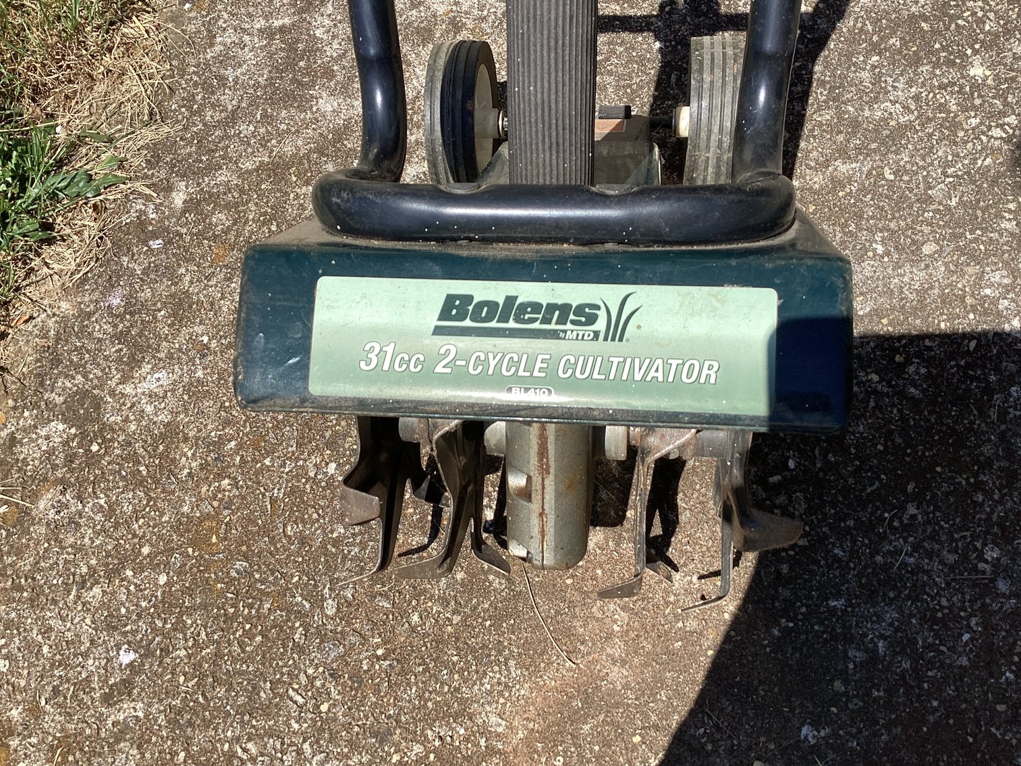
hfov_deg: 58.3
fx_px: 914
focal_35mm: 31
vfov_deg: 45.4
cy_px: 383
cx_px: 510
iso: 25
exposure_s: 1/1567
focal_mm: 3.3
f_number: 2.4
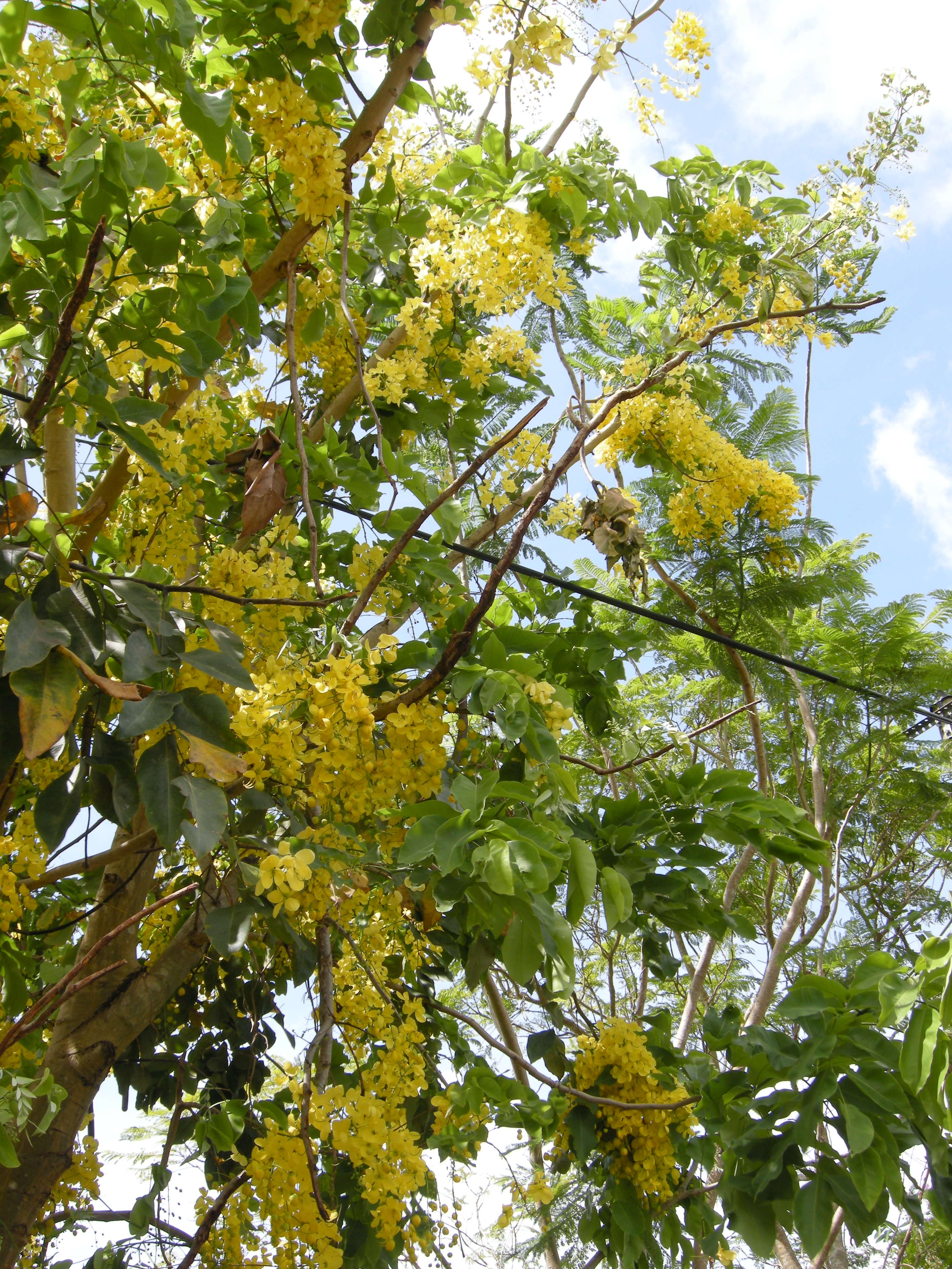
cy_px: 650
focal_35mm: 37
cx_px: 466
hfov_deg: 38.7
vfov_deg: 50.1
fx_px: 1357
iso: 64
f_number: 4.8
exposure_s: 1/158
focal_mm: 7.5
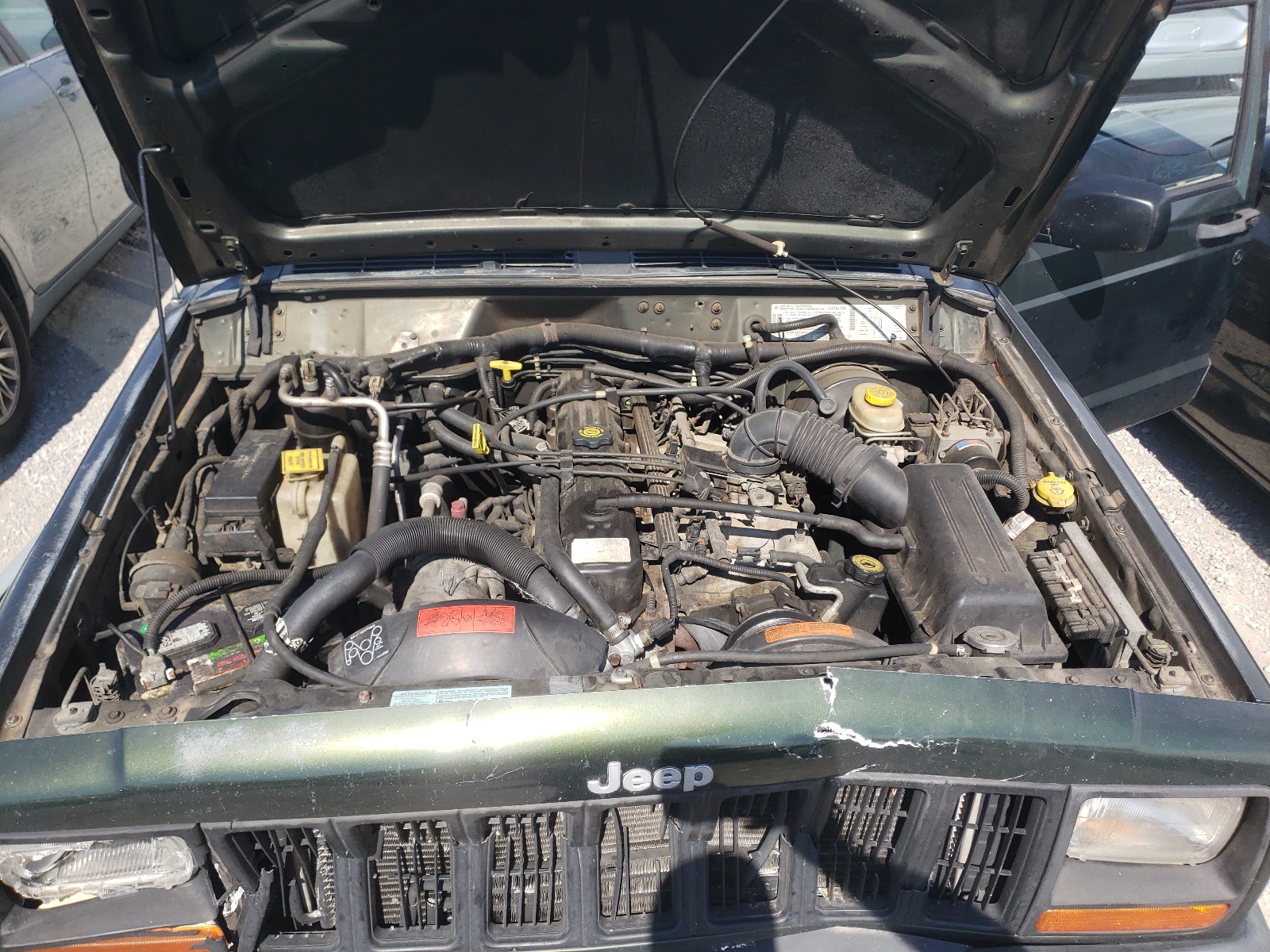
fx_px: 954
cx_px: 635
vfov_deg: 53.1
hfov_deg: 67.3
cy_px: 476
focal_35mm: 26
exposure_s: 1/2000
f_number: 1.5
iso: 50
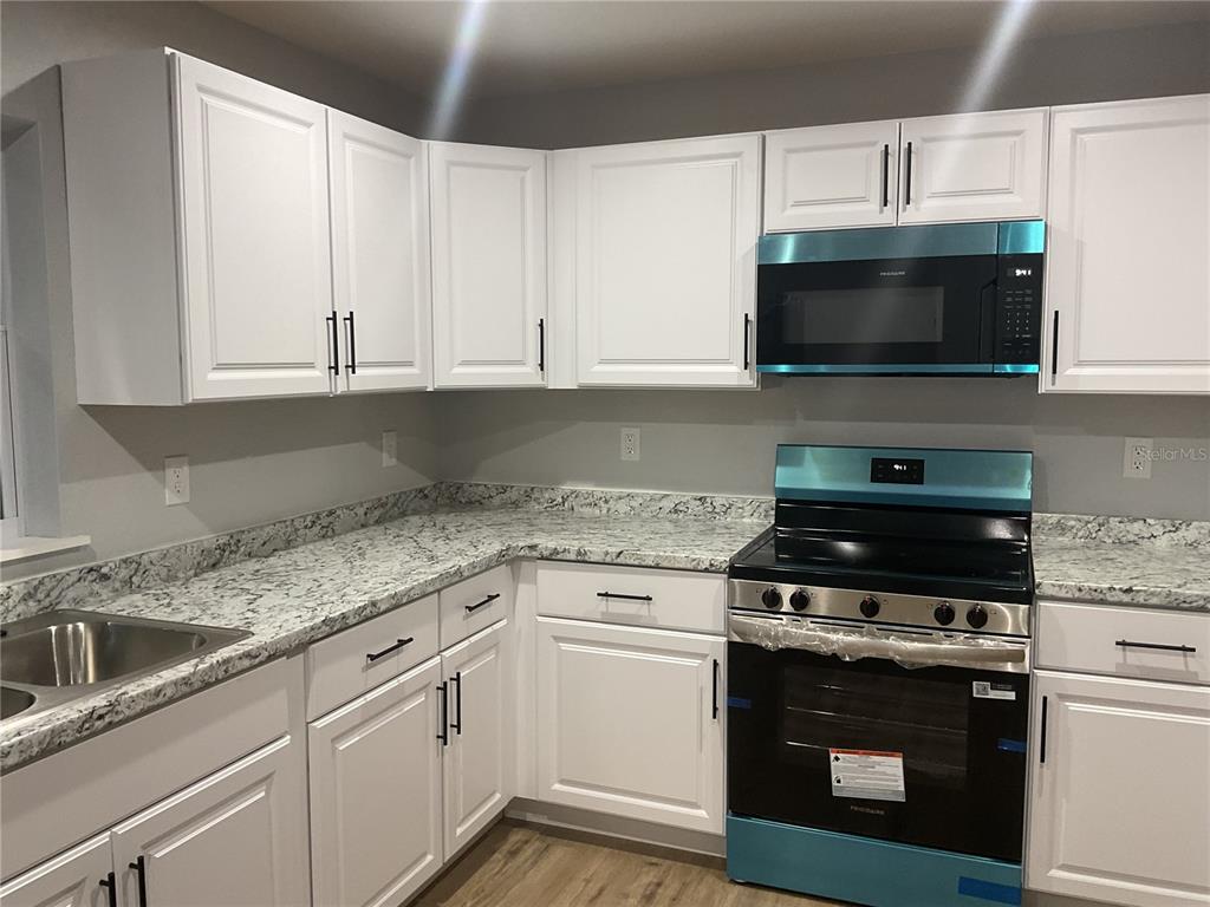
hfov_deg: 61.7
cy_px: 454
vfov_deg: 48.2
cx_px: 605
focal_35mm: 29
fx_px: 1014
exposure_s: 1/60
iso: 64
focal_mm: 3
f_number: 1.8
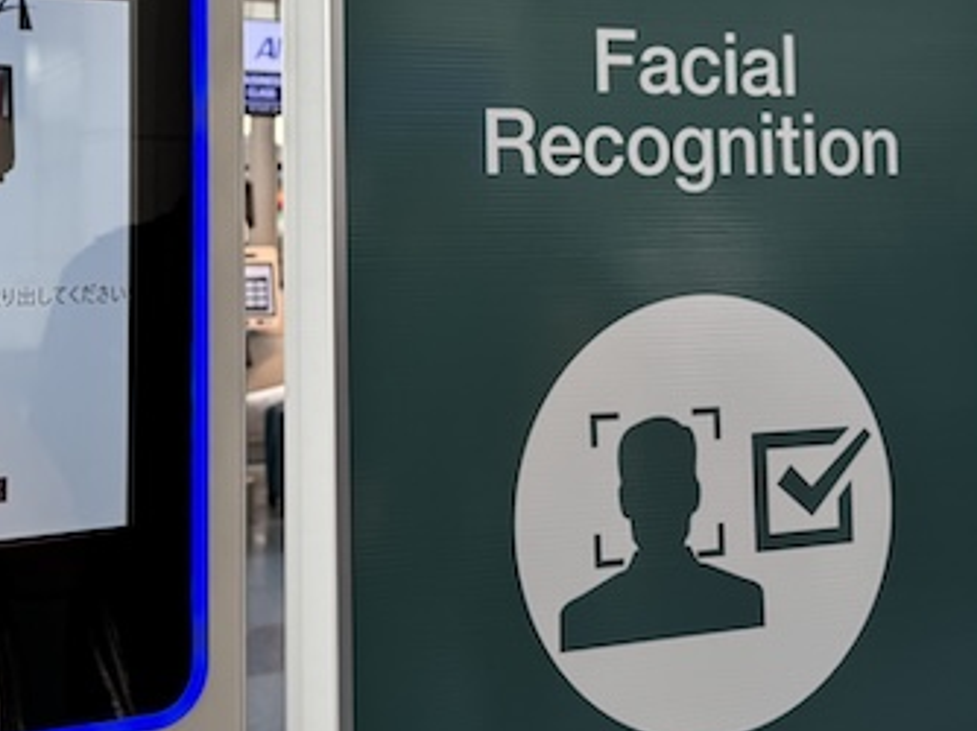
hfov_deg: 40.7
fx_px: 1297
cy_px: 155
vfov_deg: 30.8
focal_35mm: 46
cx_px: 319
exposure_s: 1/121
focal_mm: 6.76
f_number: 1.78
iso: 160
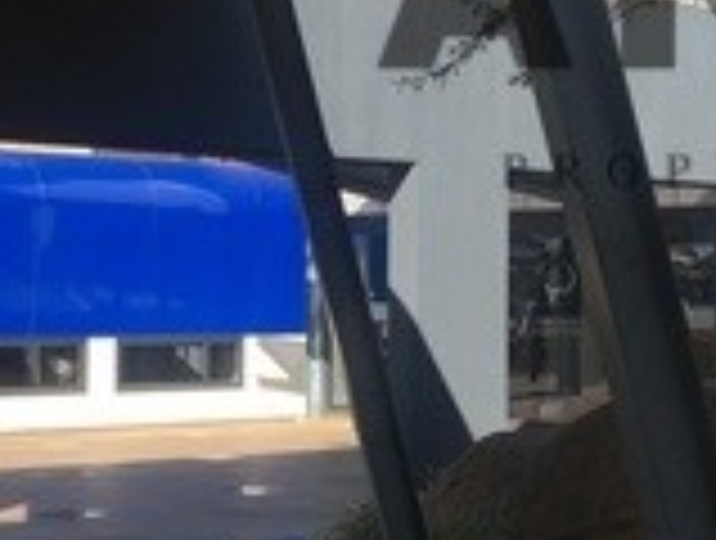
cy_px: 223
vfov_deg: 16.3
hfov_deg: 21.5
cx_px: 279
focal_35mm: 91
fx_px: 1887
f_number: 2.2
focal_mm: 4.15
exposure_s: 1/699
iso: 25
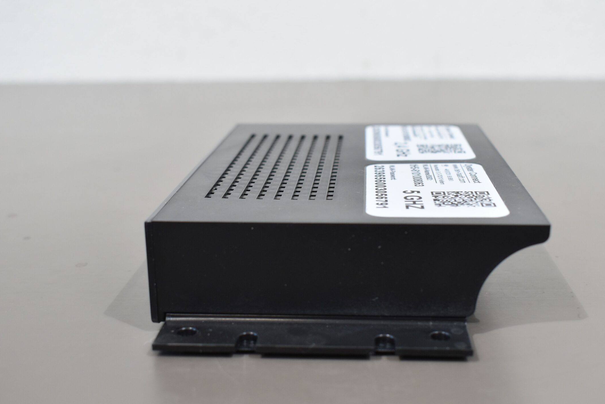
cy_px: 230
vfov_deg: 28.6
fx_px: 790
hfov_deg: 41.9
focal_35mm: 47
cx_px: 326
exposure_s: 1/60
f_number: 5.6
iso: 720
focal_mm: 26
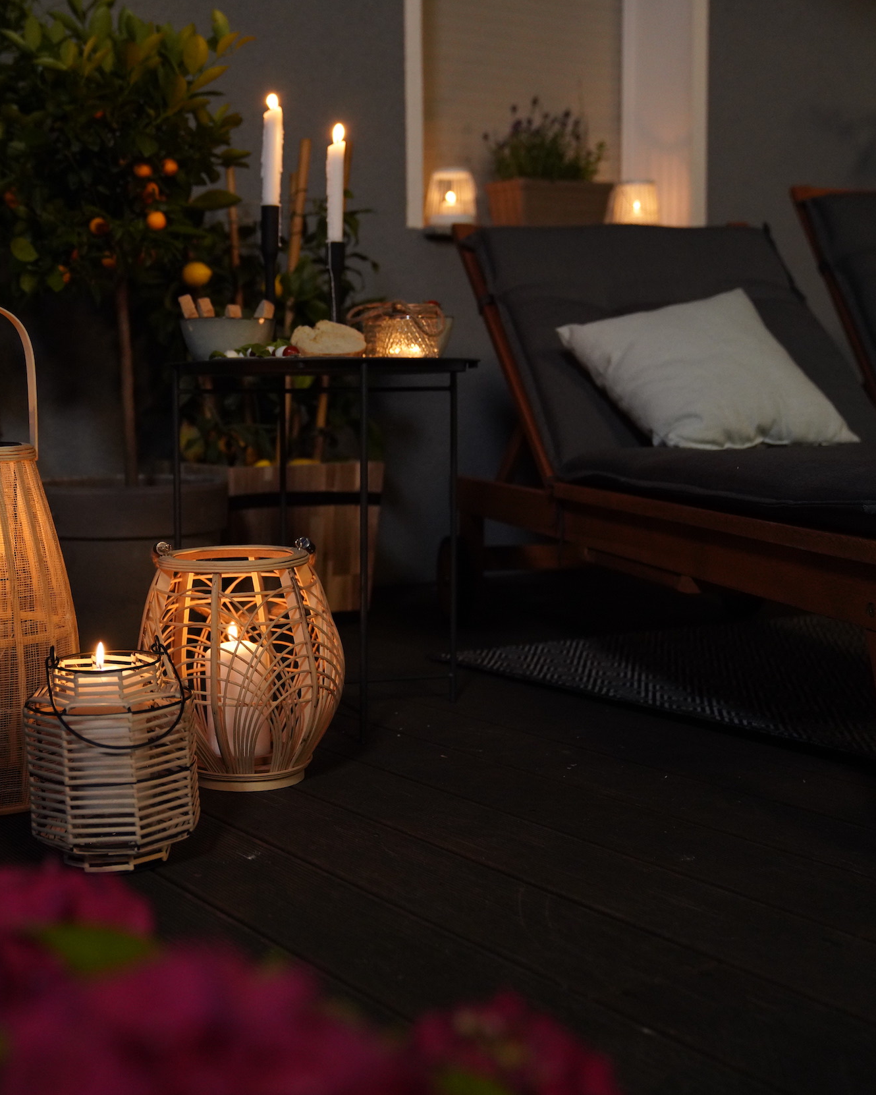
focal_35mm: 48
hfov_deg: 30.8
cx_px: 198
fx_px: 1555
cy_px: 547
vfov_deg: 38.8
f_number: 2.8
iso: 2500
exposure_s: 1/160
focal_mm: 34
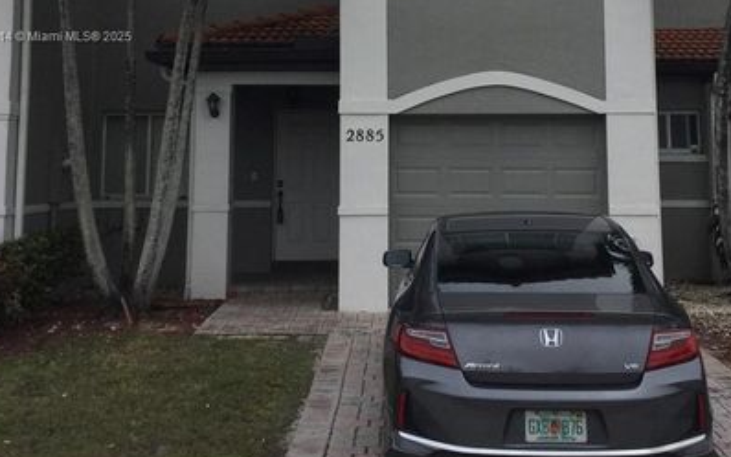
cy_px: 38
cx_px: 404
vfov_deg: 22.9
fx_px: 1096
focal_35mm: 55
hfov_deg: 36.8
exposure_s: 1/1199
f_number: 2.4
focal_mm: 3.3
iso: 25
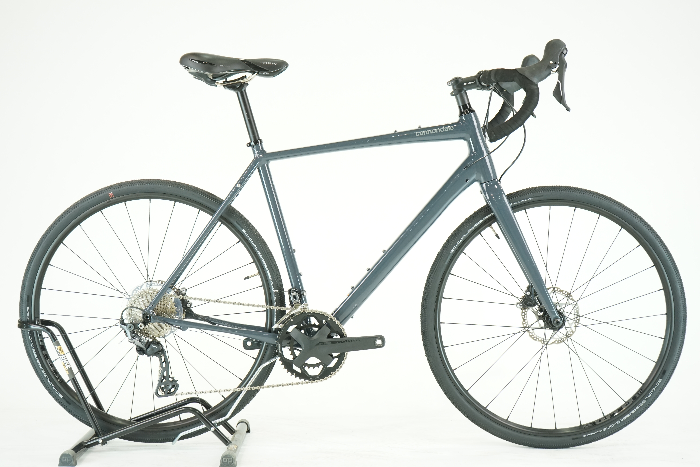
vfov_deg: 26.5
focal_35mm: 51
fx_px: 992
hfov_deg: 38.9
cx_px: 350
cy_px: 234
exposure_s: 1/125
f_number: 5.6
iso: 1600
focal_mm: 51
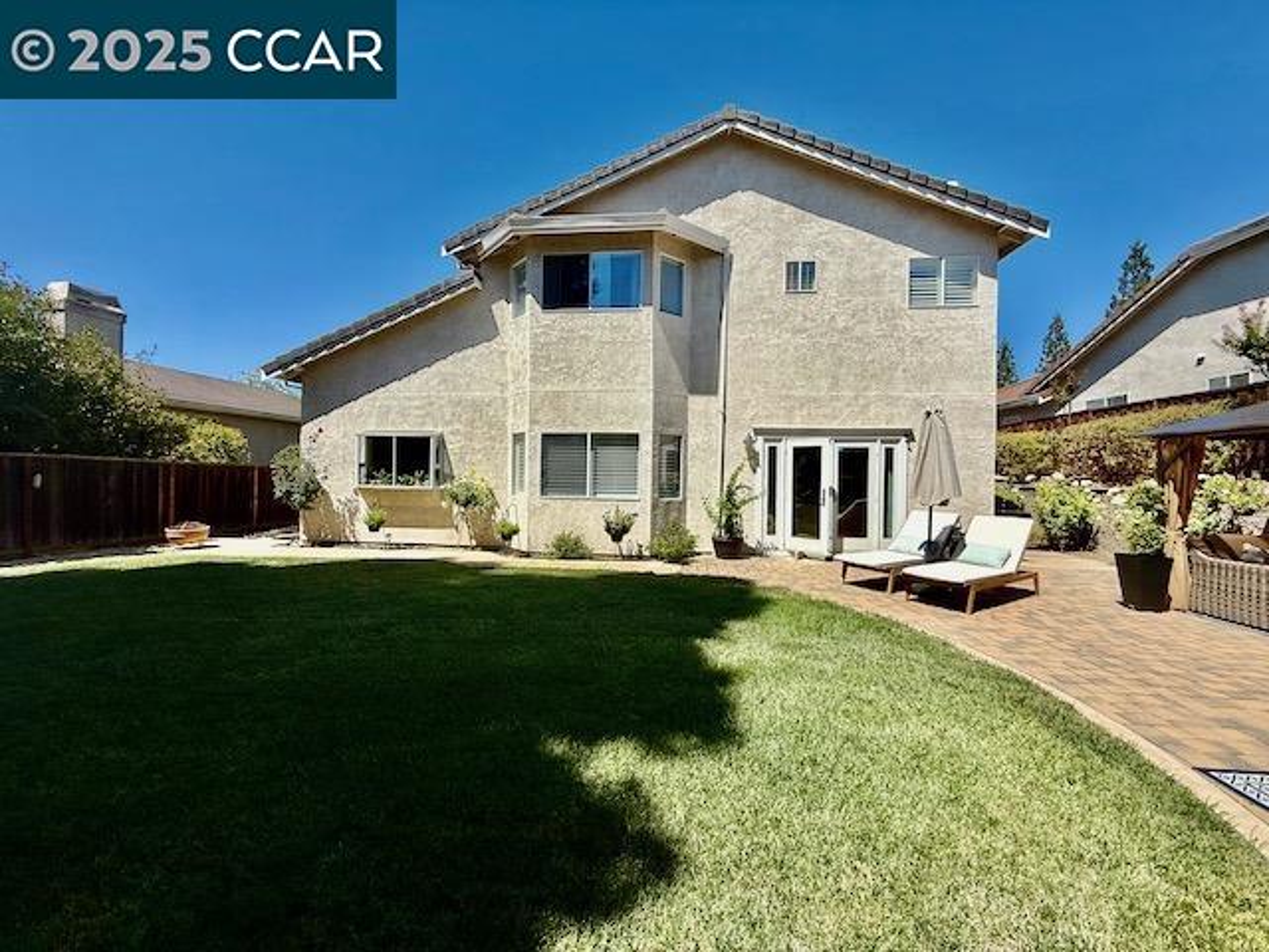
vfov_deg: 85.7
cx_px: 634
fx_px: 513
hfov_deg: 102.1
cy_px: 476
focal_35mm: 14
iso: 50
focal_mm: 2.22
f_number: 2.2
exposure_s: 1/2976
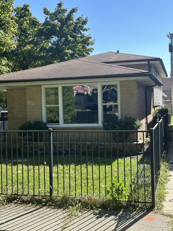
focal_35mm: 48
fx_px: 320
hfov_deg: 30.3
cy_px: 116
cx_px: 86
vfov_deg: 39.7
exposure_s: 1/1227
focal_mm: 6.86
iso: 64
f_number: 1.78
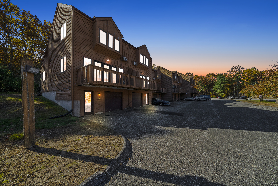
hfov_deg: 112.6
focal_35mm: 12
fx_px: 93
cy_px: 93
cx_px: 139
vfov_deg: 90.0
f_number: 8
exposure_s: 1/320
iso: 320
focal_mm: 12
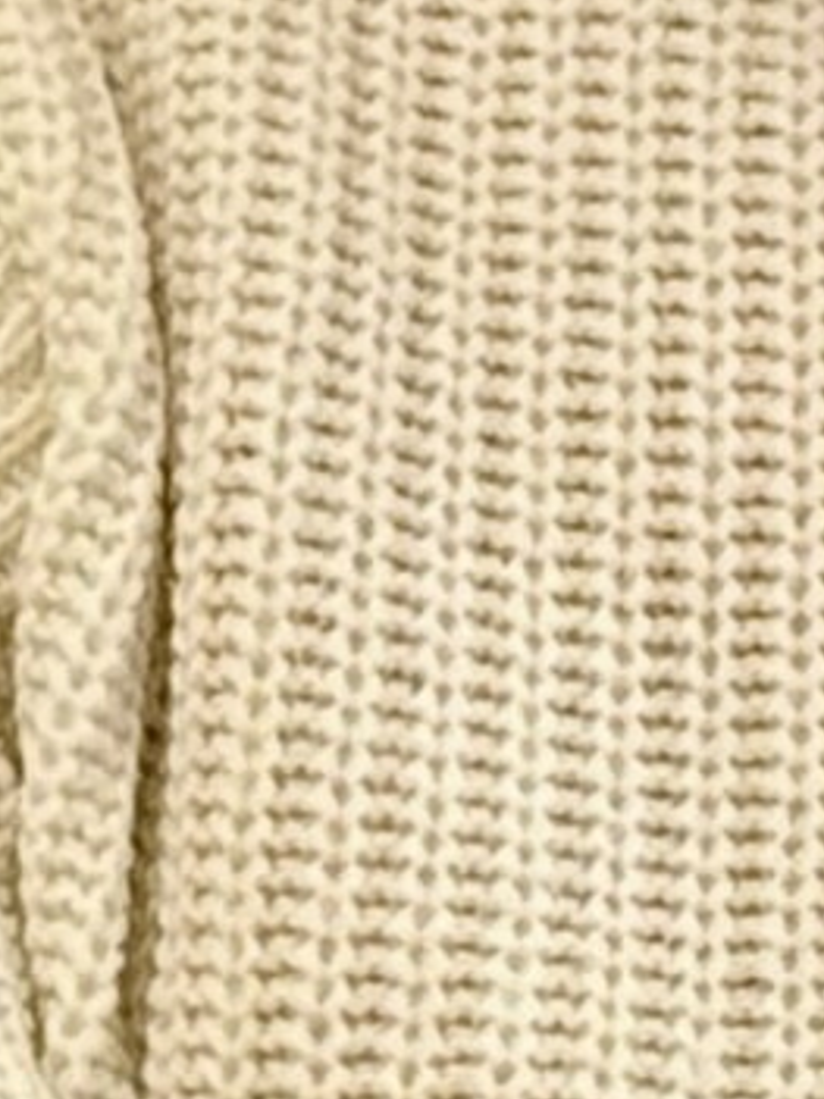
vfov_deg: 5.7
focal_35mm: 349
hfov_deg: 4.2
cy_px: 257
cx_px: 1513
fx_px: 11084
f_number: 1.78
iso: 80
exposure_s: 1/50
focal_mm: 6.76
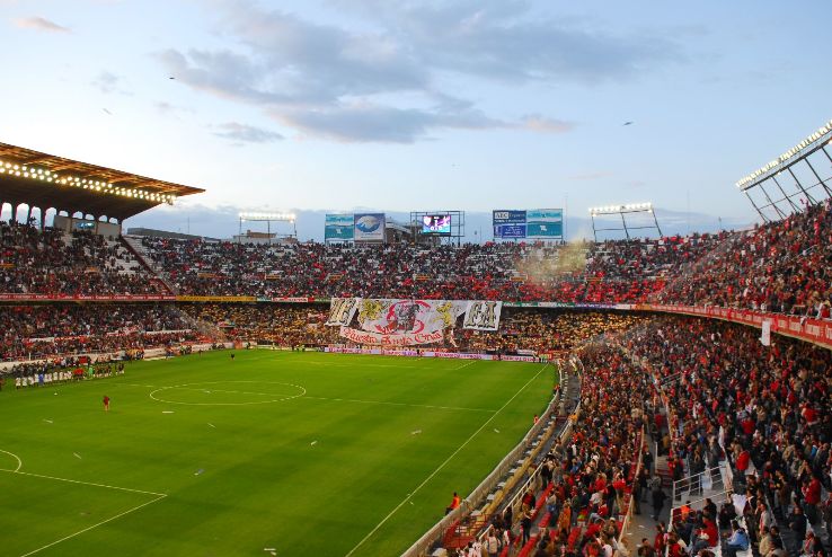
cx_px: 416
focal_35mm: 26
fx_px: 590
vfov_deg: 50.5
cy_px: 278
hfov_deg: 70.4
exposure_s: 1/80
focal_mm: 17
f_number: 4.5
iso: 320
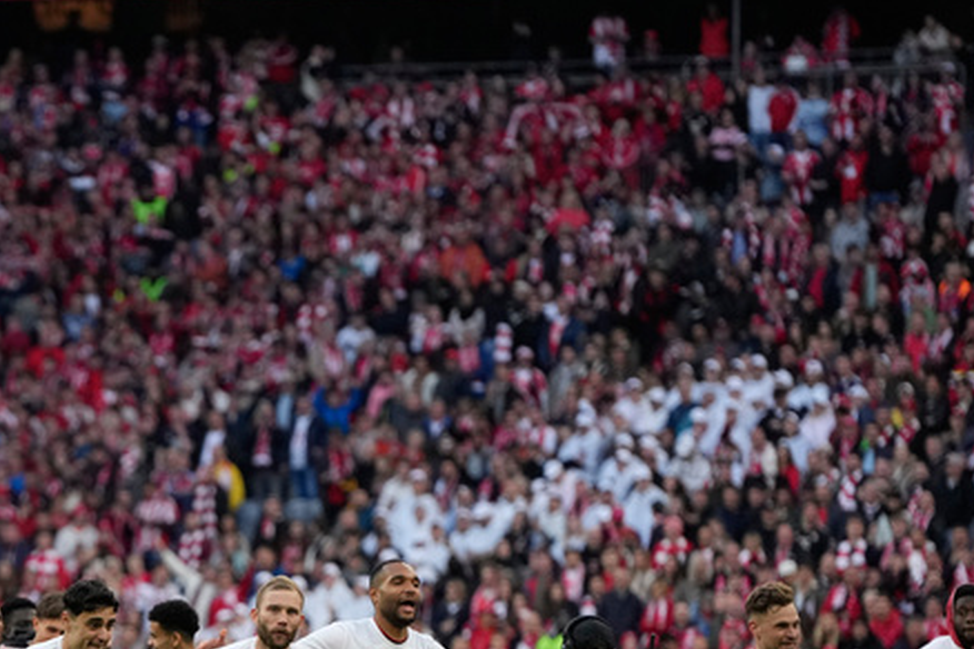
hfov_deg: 5.2
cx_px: -62
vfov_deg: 3.5
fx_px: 10632
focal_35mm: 393
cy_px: 696
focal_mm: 168
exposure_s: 1/2500
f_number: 2.8
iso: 2000
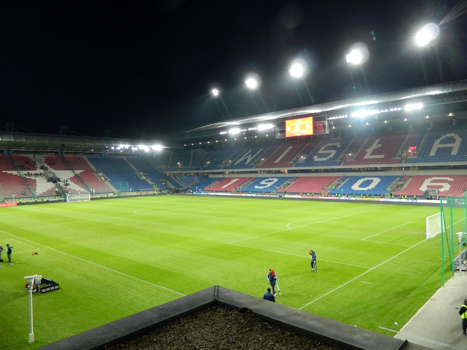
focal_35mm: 25
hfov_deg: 69.4
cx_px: 234
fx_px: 337
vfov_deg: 54.9
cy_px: 175
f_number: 3.1
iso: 125
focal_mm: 4.5
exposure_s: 1/30
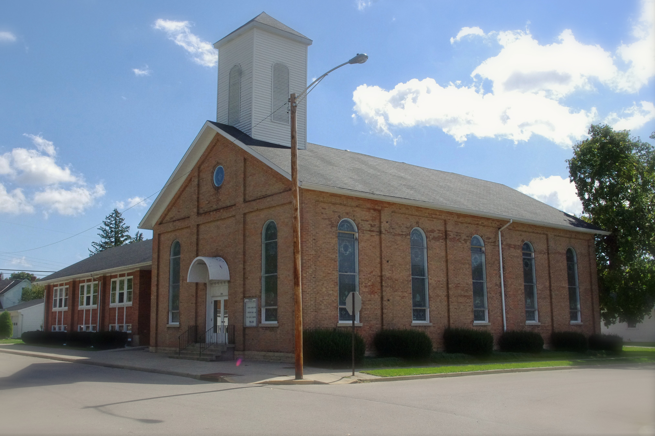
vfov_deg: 36.9
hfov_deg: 53.1
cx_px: 313
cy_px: 211
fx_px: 655
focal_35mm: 36
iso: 1600
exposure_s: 1/3200
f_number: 9
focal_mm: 23.13
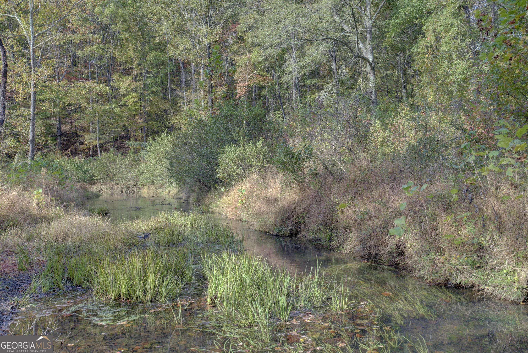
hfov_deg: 54.4
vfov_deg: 37.9
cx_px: 264
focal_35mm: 35
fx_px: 514
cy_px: 176
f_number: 8
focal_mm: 35
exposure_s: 1/400
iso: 400
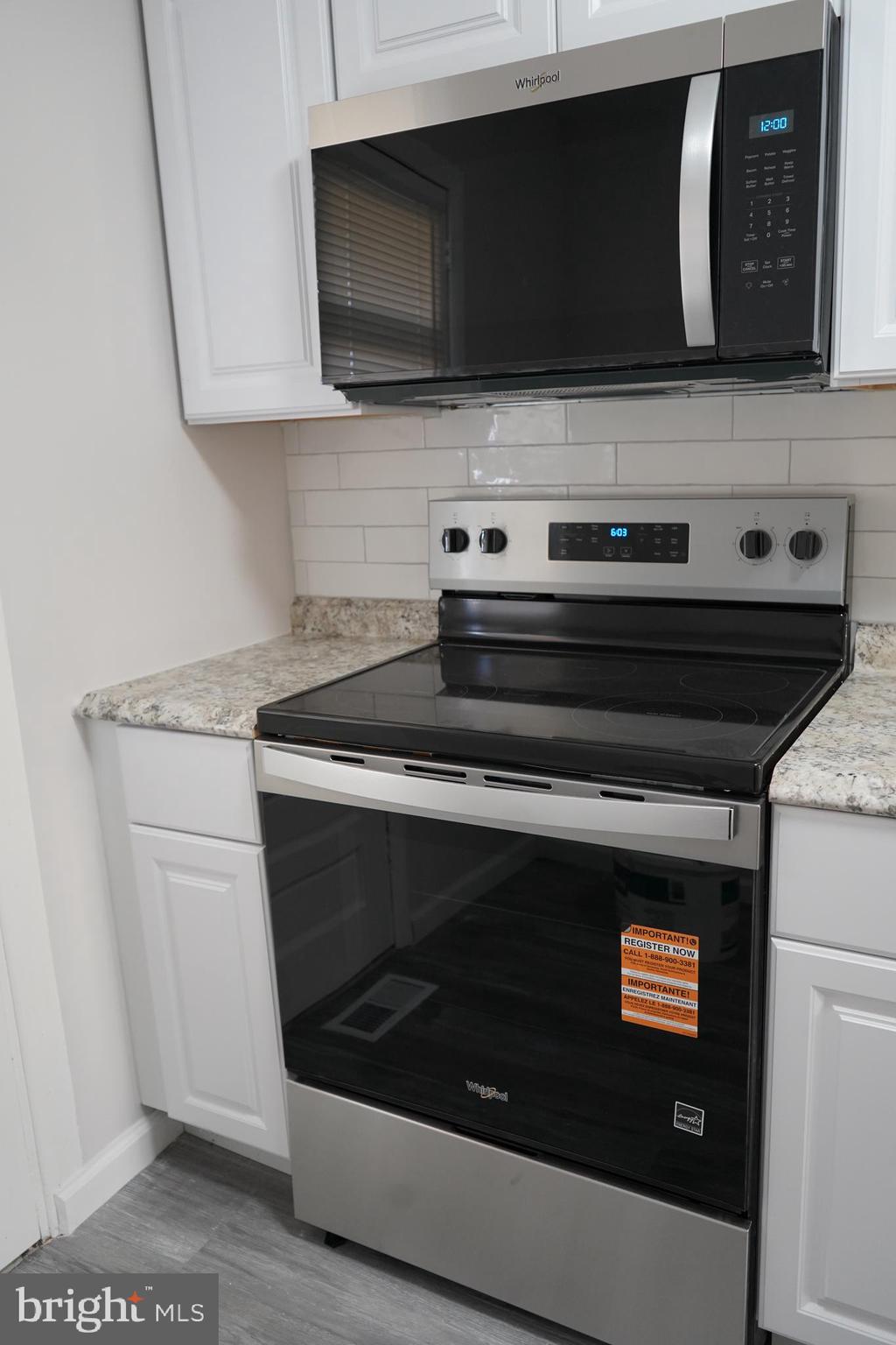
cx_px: 448
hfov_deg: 46.4
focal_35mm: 28
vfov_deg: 65.5
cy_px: 672
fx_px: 1045
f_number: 3.5
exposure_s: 1/160
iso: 1600
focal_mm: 28
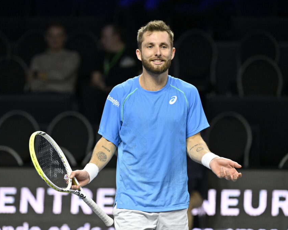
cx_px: 138
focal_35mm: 328
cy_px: 115
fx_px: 2796
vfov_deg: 4.7
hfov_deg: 5.9
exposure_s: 1/1250
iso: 6400
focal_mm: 290
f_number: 5
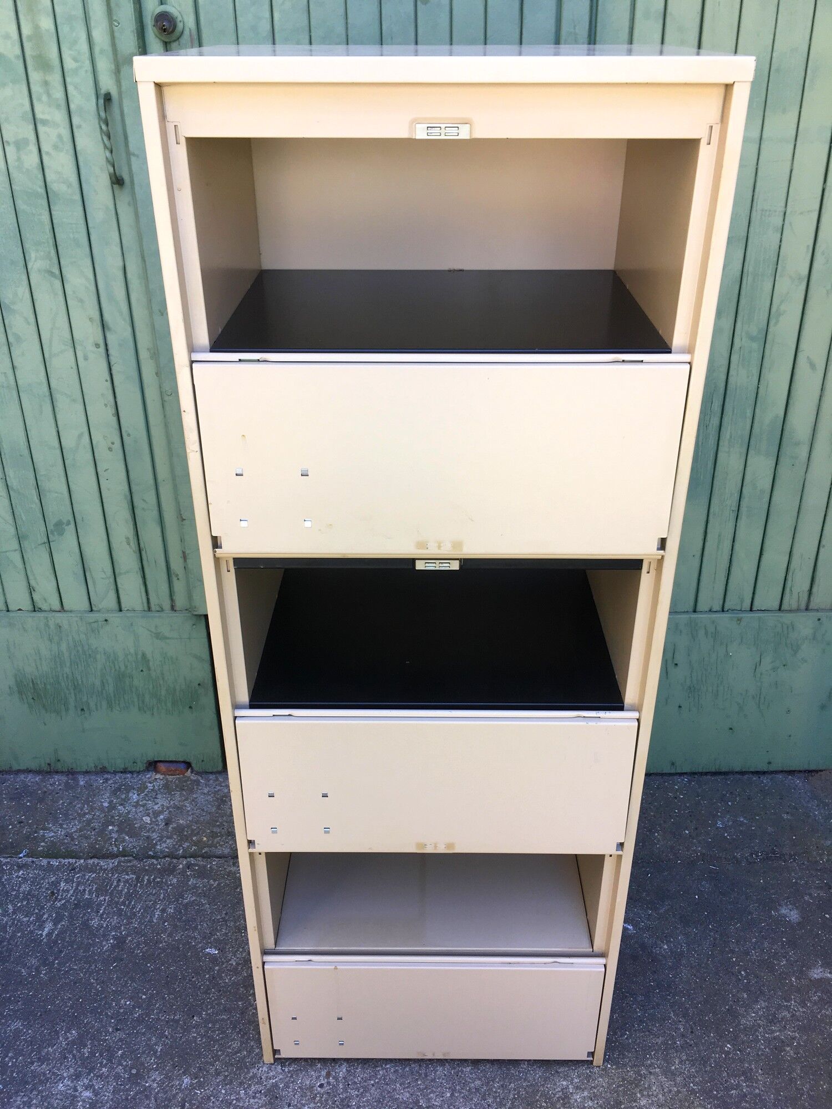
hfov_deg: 48.2
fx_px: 929
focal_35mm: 29
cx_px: 416
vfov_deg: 61.7
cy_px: 554
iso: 25
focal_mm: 4.15
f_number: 2.2
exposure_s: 1/100
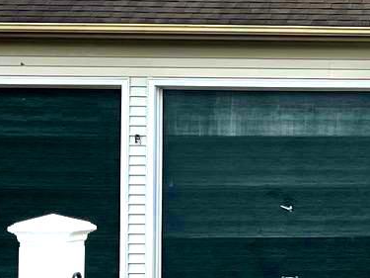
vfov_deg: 10.4
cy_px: 137
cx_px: 642
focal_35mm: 142
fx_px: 1517
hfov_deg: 12.8
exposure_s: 1/577
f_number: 1.6
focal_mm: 5.1
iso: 50
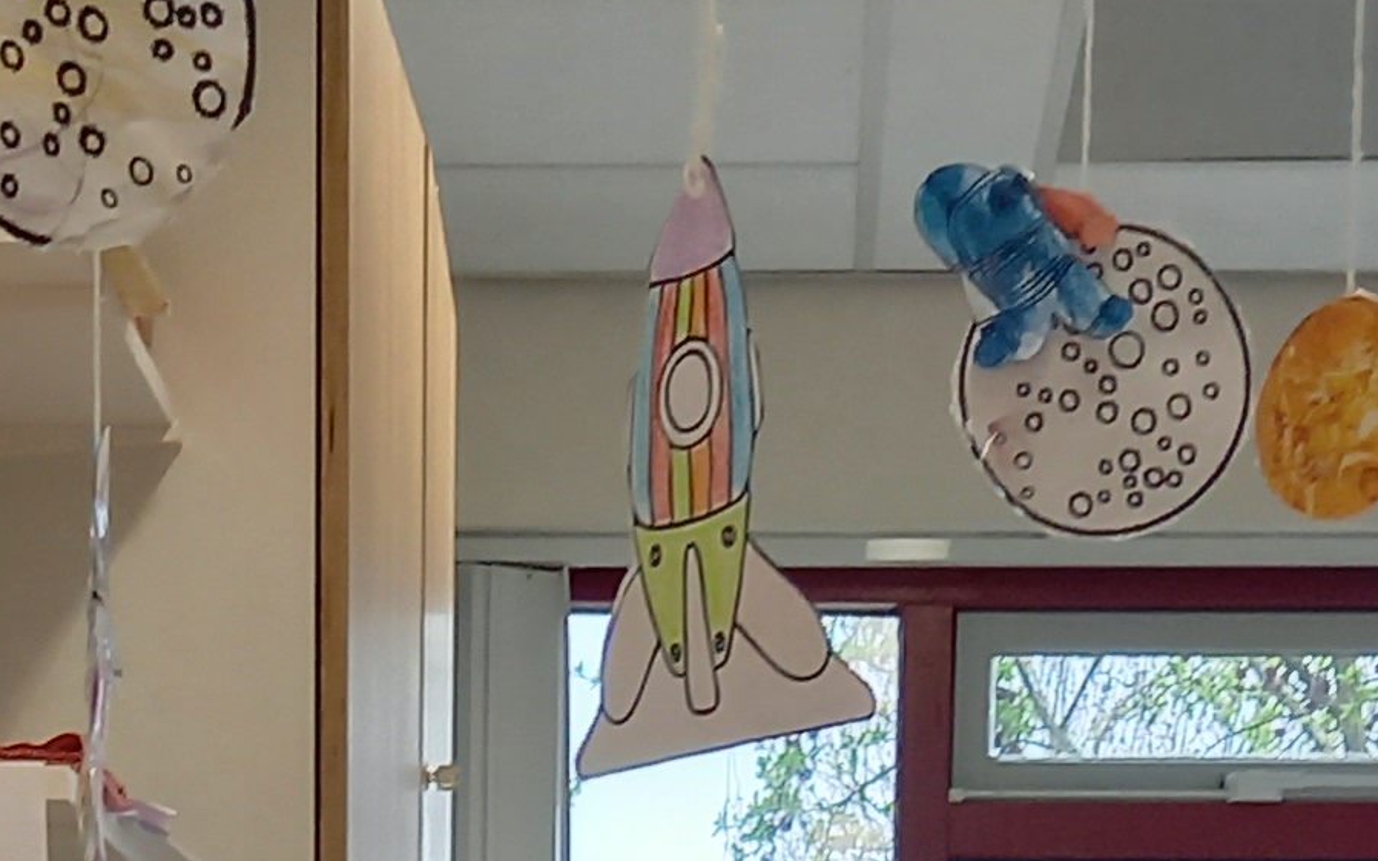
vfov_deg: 9.5
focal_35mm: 118
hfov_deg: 17.7
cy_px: 2239
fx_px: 4431
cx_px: 551
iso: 125
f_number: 2
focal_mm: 4.6
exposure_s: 1/49
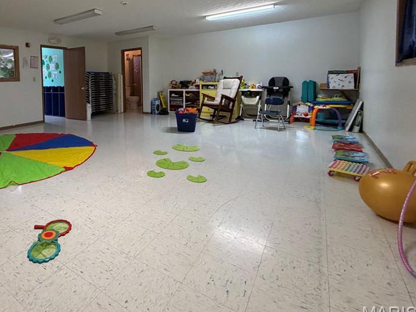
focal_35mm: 21
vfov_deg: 61.1
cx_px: 111
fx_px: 252
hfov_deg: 74.2
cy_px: 92
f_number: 2.2
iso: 250
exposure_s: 1/60
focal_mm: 2.22
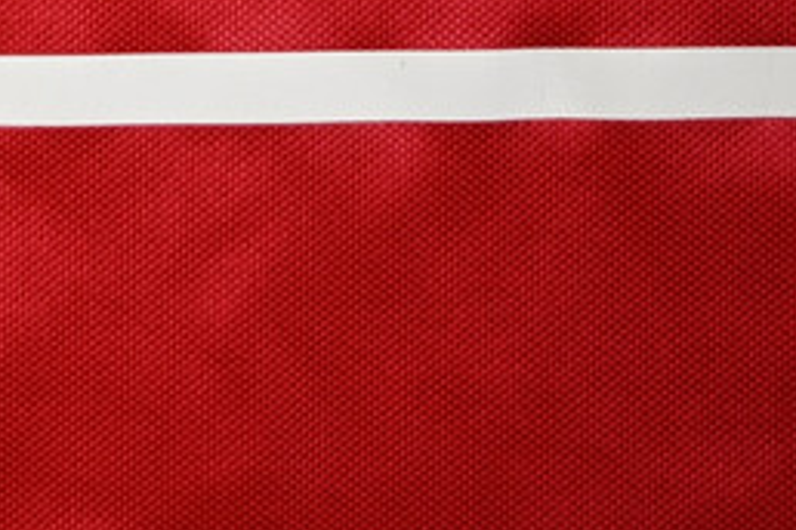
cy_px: -225
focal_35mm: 130
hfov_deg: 15.0
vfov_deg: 10.3
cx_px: -270
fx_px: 2873
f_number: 5
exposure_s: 1/125
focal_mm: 33.5
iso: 200
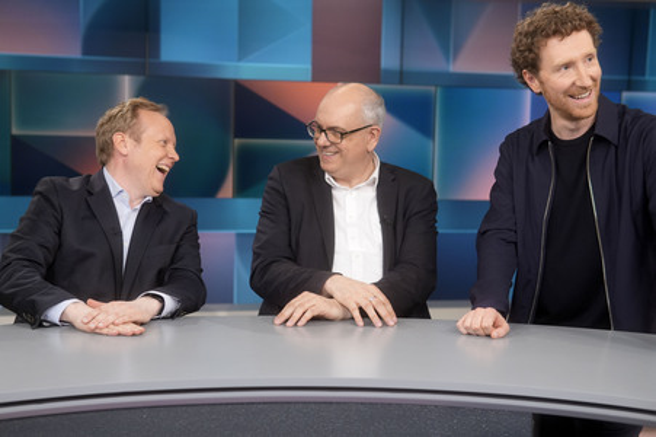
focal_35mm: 45
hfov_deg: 43.6
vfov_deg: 29.8
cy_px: 218
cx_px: 328
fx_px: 819
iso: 640
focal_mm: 30
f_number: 2.2
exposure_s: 1/100
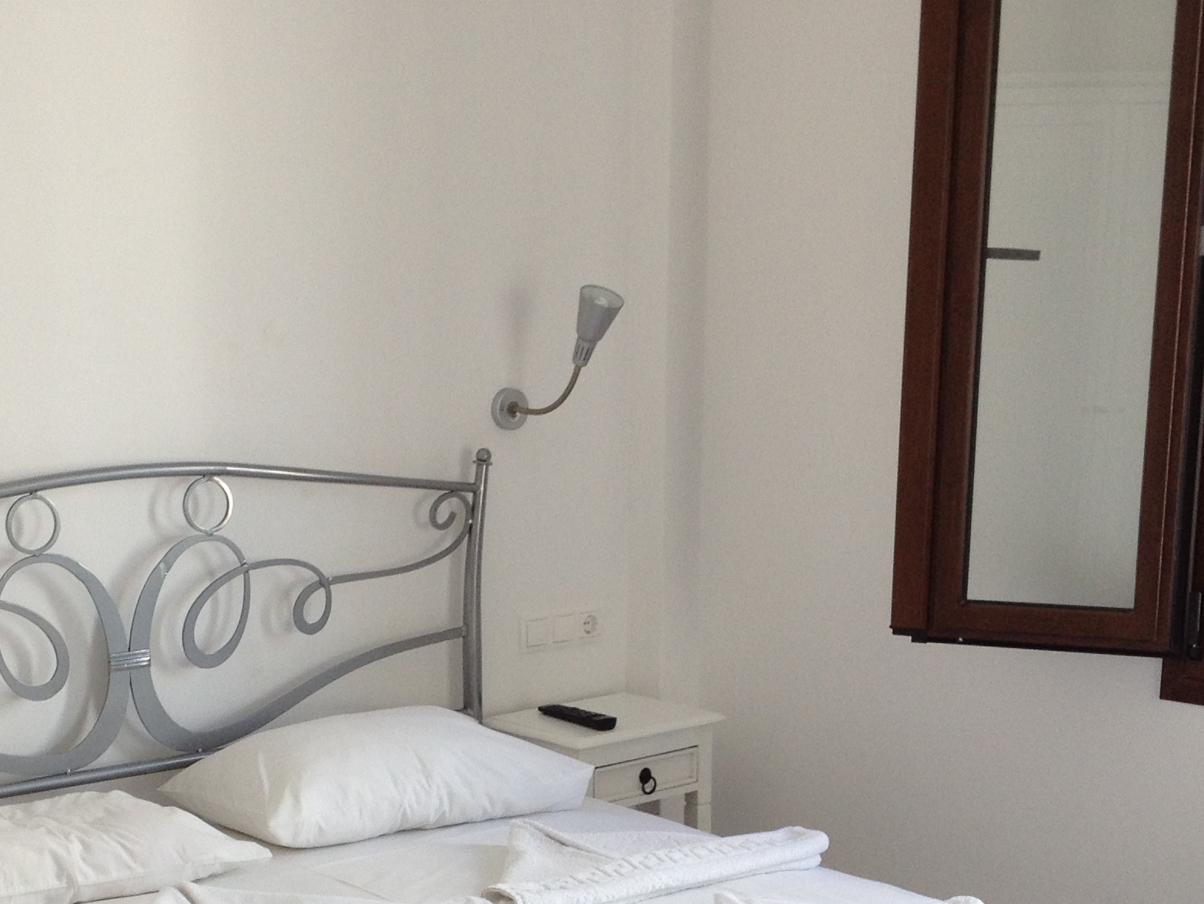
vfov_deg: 19.9
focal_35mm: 73
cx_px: 425
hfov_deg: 26.6
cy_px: 774
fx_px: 2539
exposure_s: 1/120
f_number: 2.4
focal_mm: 4.28
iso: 80
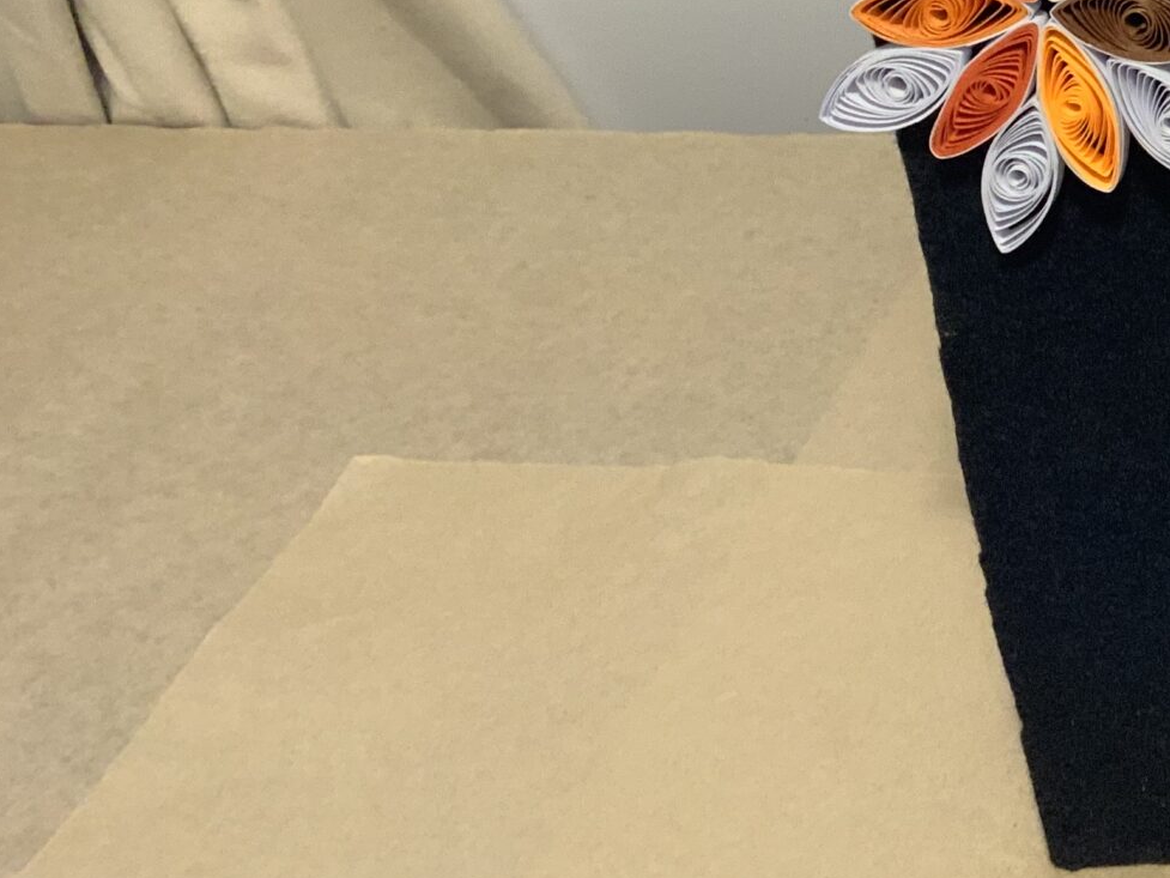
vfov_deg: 18.9
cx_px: 1526
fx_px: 2569
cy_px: 31
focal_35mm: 76
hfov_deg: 22.8
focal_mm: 3
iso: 200
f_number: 1.8
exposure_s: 1/60
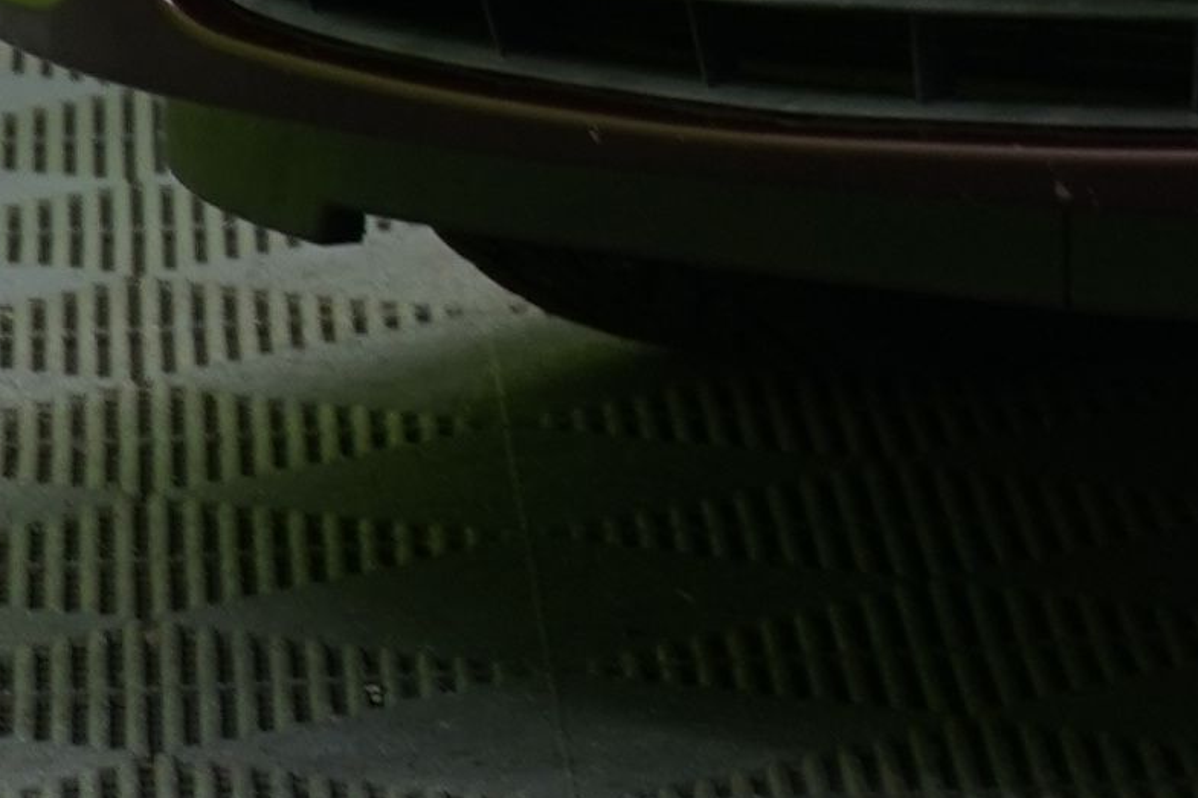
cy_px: -1869
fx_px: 15004
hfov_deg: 4.4
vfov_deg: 3.0
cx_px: 3724
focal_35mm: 451
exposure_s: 1/25
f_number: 5.6
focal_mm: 59
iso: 400
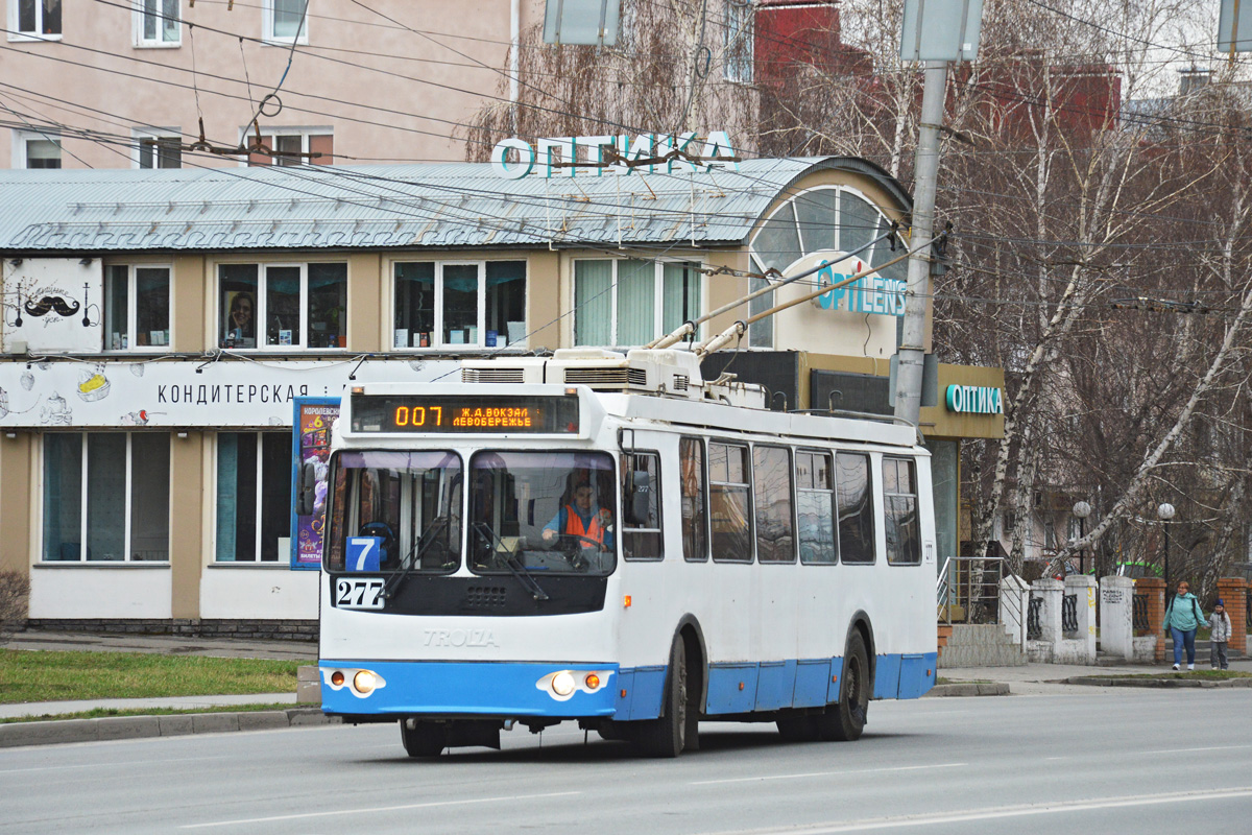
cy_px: 418
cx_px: 626
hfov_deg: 13.0
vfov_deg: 8.7
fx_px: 5477
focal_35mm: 158
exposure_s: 1/320
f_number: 7.1
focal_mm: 105
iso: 400
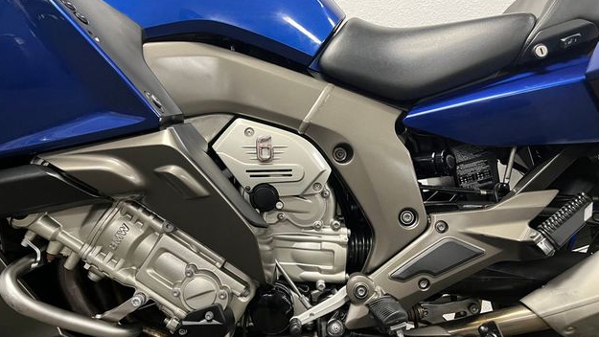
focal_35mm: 29
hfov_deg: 66.0
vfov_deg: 40.2
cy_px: 158
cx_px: 296
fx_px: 461
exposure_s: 1/50
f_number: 1.6
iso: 400
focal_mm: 5.1
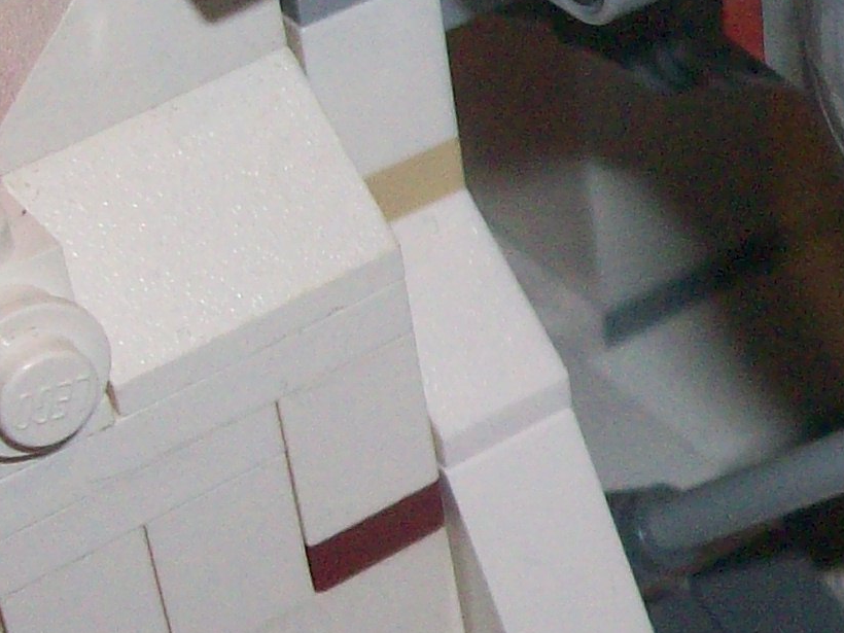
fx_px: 3316
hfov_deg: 13.9
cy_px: 265
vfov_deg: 10.9
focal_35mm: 136
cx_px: 1094
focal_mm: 5.7
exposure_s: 1/60
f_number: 2.8
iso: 160
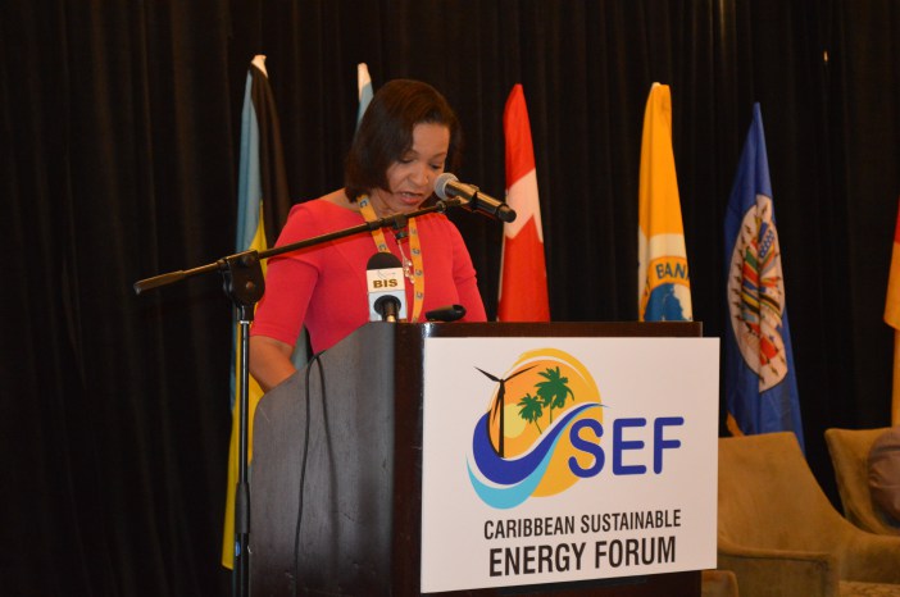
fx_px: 1797
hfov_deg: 28.1
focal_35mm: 72
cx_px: 450
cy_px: 298
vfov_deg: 18.9
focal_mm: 48
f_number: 5.6
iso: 3200
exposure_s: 1/60
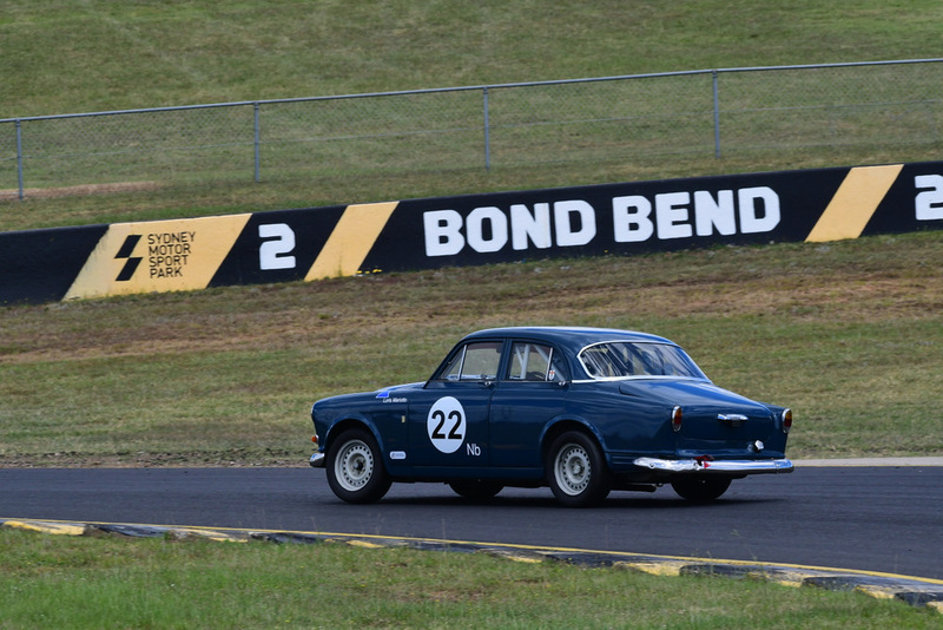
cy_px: 315
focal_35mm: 390
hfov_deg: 5.3
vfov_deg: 3.5
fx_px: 10219
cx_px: 472
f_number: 13
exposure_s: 1/640
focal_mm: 260
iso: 640
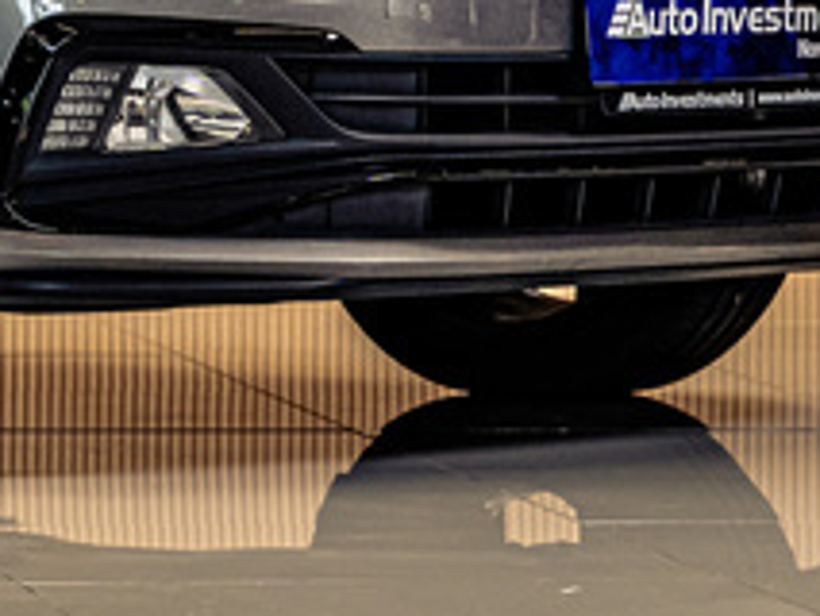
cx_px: -549
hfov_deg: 5.6
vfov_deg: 4.3
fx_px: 8201
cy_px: -169
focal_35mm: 346
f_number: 5
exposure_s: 1/200
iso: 500
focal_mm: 75
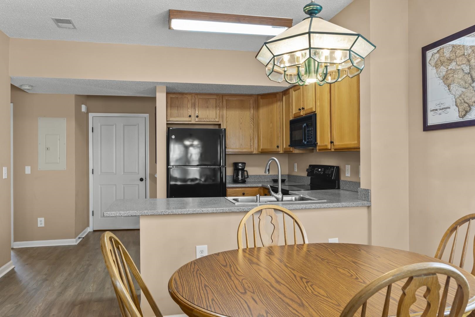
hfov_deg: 65.5
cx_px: 238
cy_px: 158
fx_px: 369
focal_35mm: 28
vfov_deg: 46.4
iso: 400
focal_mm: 28
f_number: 9
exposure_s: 2.5
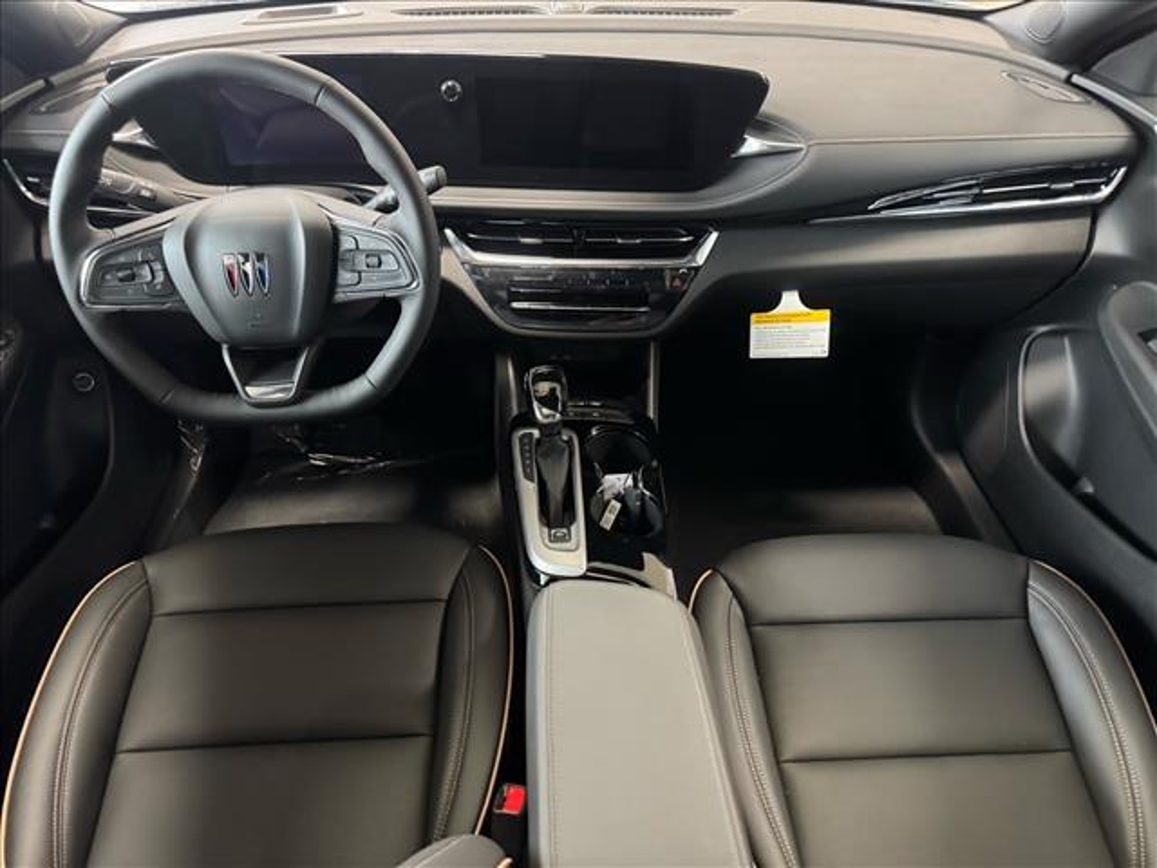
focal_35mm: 24
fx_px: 802
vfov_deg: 56.8
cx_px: 578
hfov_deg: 71.6
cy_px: 434
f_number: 1.78
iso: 800
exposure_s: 1/30
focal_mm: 6.76
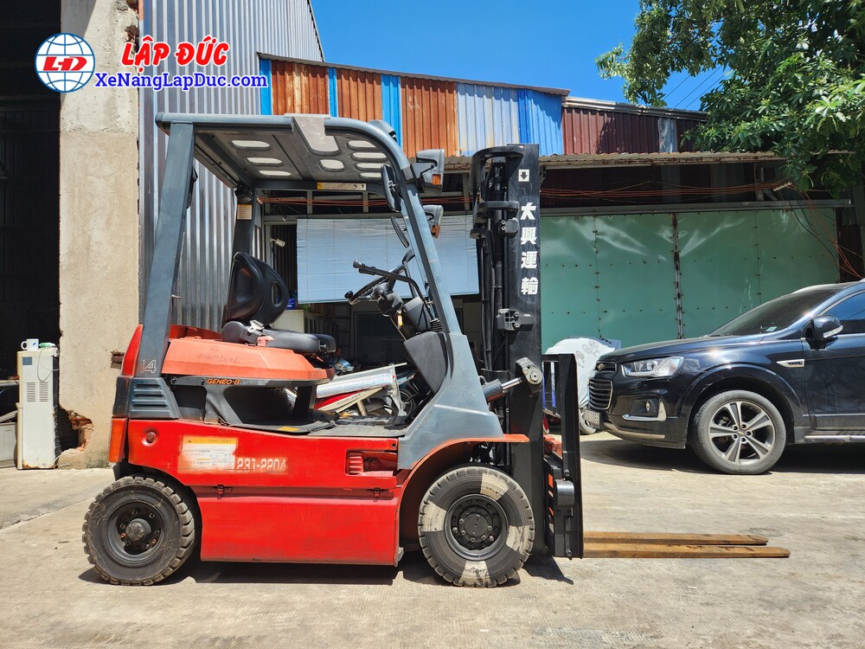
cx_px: 432
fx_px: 575
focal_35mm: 23
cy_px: 324
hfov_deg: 73.9
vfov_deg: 58.9
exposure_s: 1/866
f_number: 1.8
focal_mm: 5.4
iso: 20
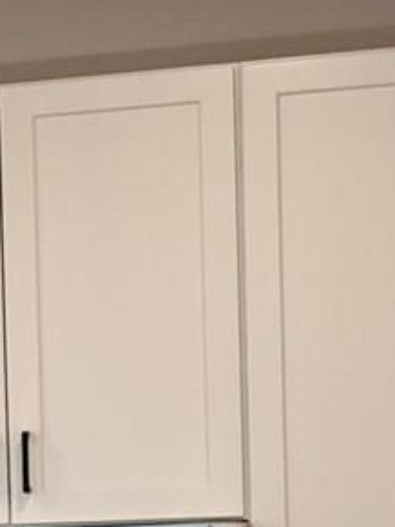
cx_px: -802
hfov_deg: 7.0
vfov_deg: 10.3
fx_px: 2893
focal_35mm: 190
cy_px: 619
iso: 125
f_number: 1.8
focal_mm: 5.23
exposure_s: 1/60
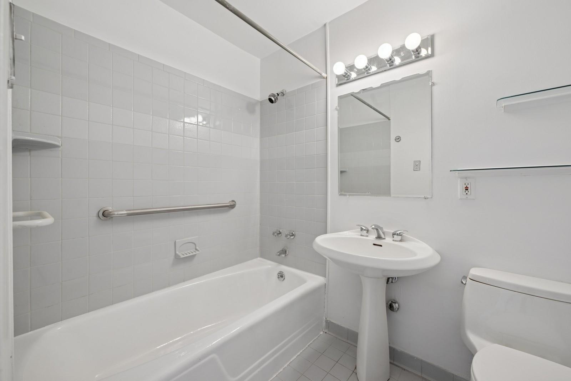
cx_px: 286
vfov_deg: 81.2
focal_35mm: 14
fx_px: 222
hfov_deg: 104.3
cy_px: 190
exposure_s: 1/100
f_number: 8
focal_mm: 14
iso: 250
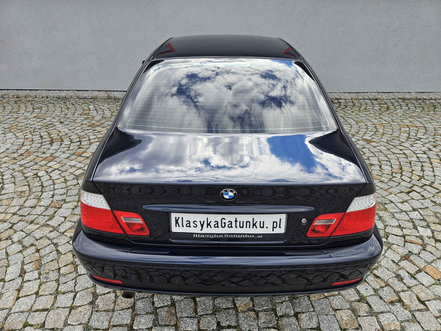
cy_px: 166
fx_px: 293
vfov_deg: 58.9
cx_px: 220
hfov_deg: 73.9
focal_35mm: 23
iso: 25
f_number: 1.8
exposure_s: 1/519
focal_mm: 5.4
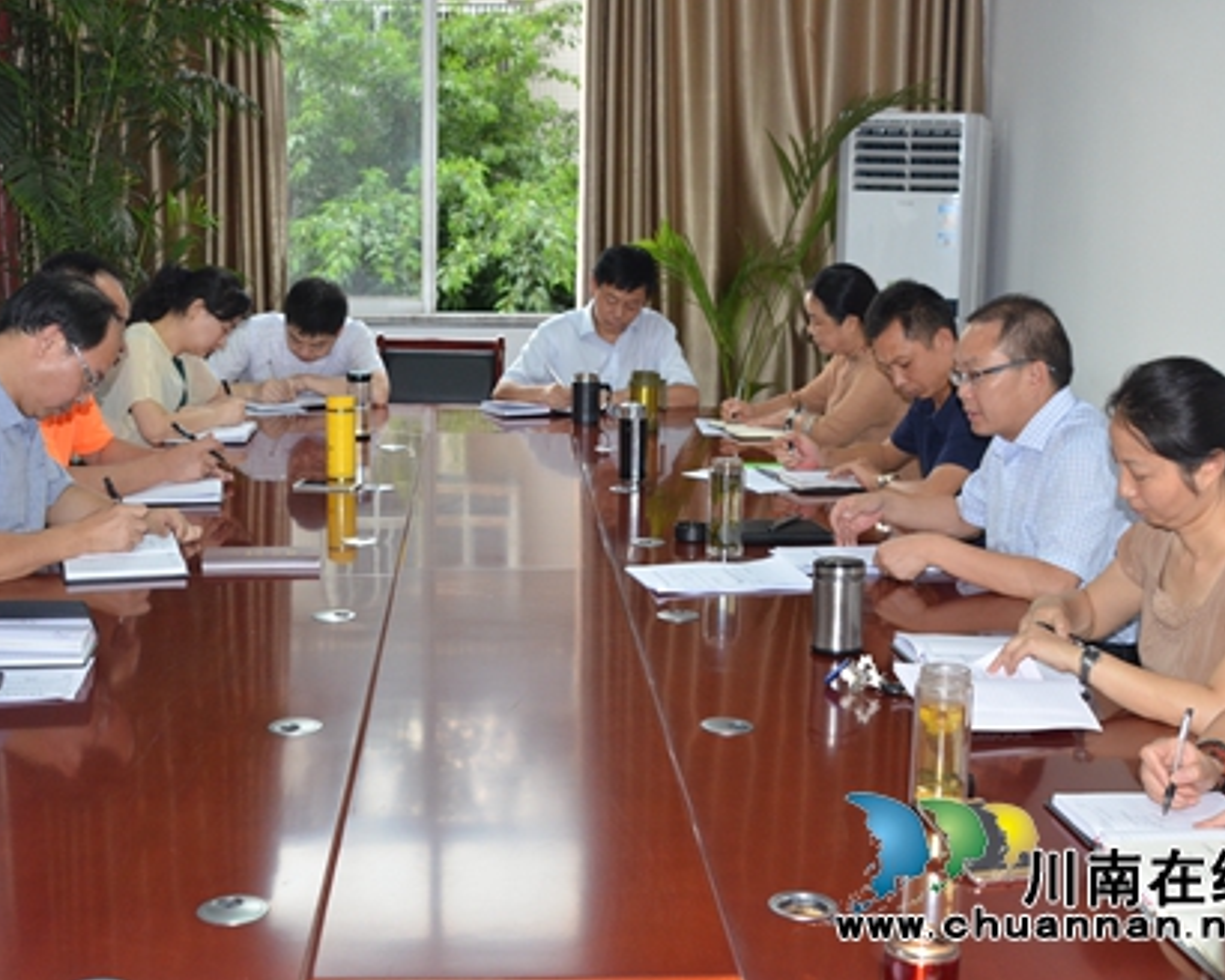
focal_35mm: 48
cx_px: 615
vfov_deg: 31.5
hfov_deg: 38.8
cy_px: 491
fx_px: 1740
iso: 1250
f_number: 5.6
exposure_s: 1/60
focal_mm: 28
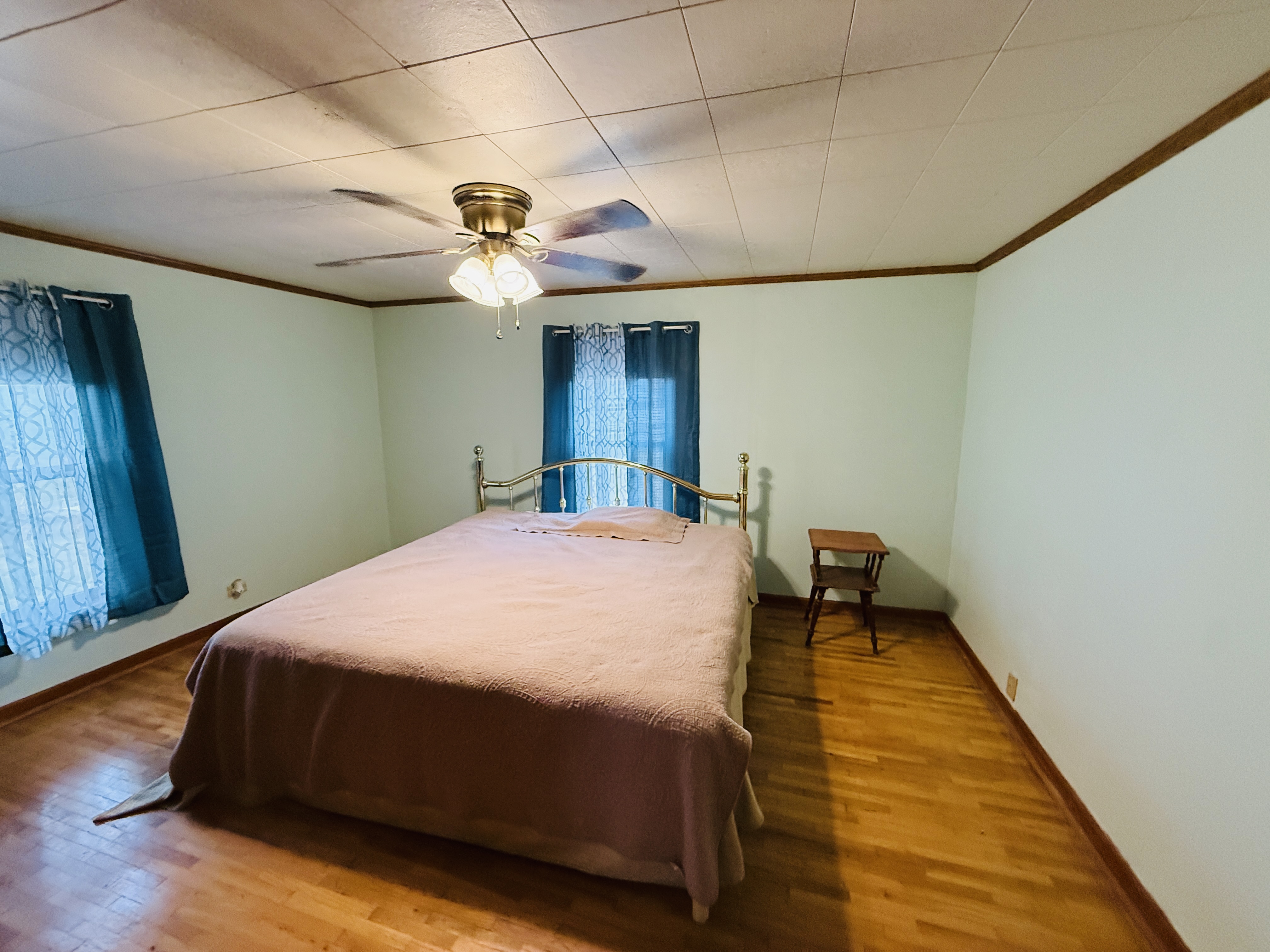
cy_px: 476
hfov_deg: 102.1
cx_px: 635
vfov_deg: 85.7
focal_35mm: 14
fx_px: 514
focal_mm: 2.22
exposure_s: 1/120
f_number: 2.2
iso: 640
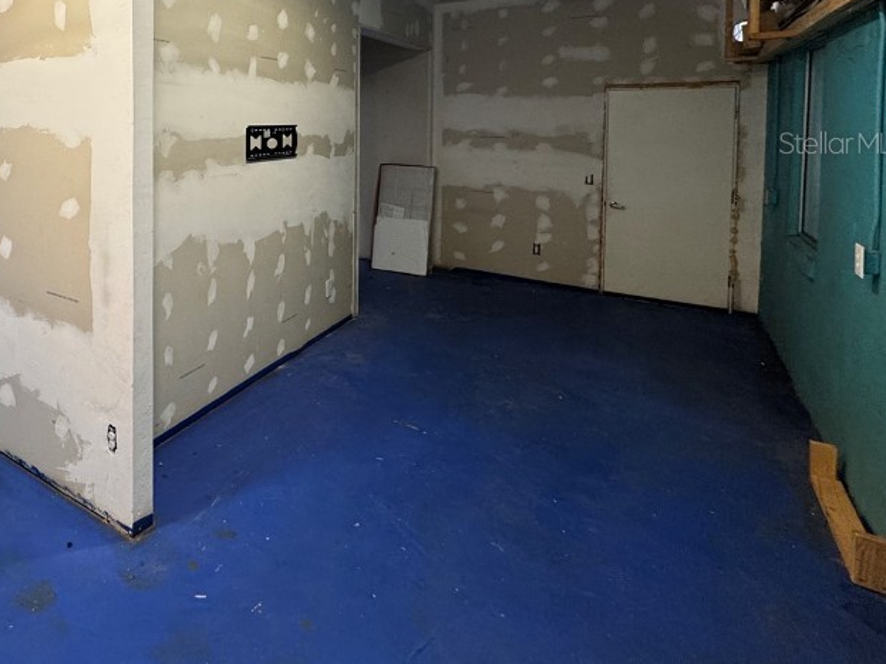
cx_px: 185
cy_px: 142
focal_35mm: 23
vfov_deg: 55.1
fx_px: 589
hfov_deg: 67.4
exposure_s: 1/60
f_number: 2.2
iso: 200
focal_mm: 2.22
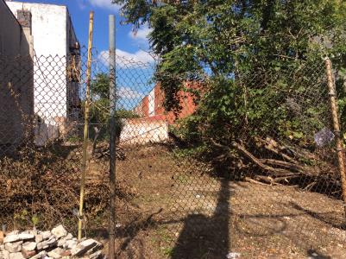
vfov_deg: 44.1
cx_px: 173
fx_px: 320
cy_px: 130
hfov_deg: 56.9
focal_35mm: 32
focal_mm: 3.3
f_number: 2.4
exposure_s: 1/1395
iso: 32
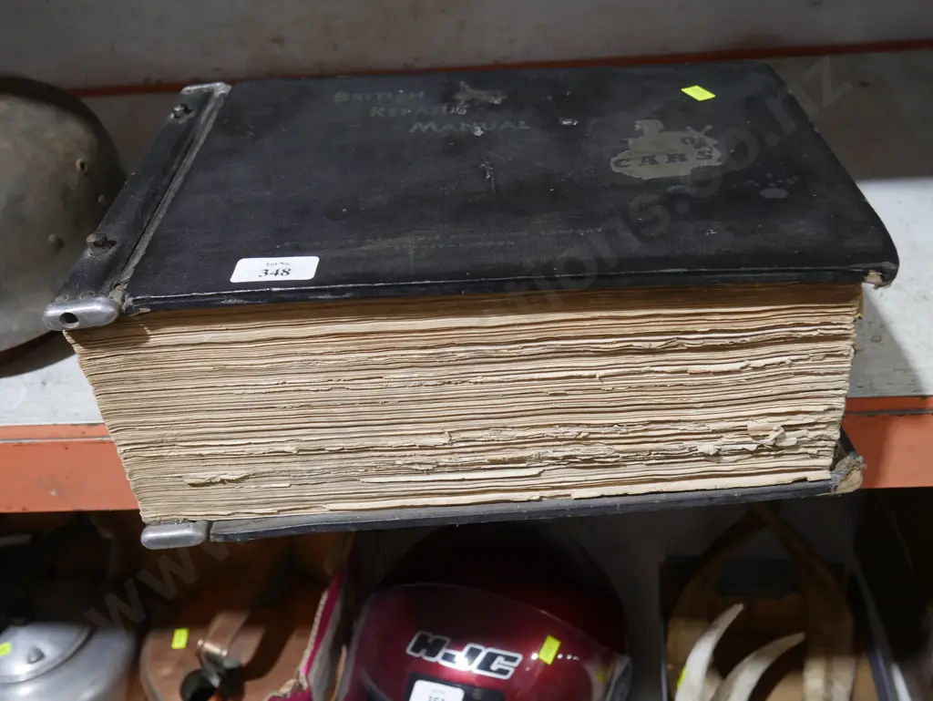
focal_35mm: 36
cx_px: 466
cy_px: 350
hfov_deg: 51.3
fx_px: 971
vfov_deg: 39.7
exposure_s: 1/60
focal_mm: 18
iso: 640
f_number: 4
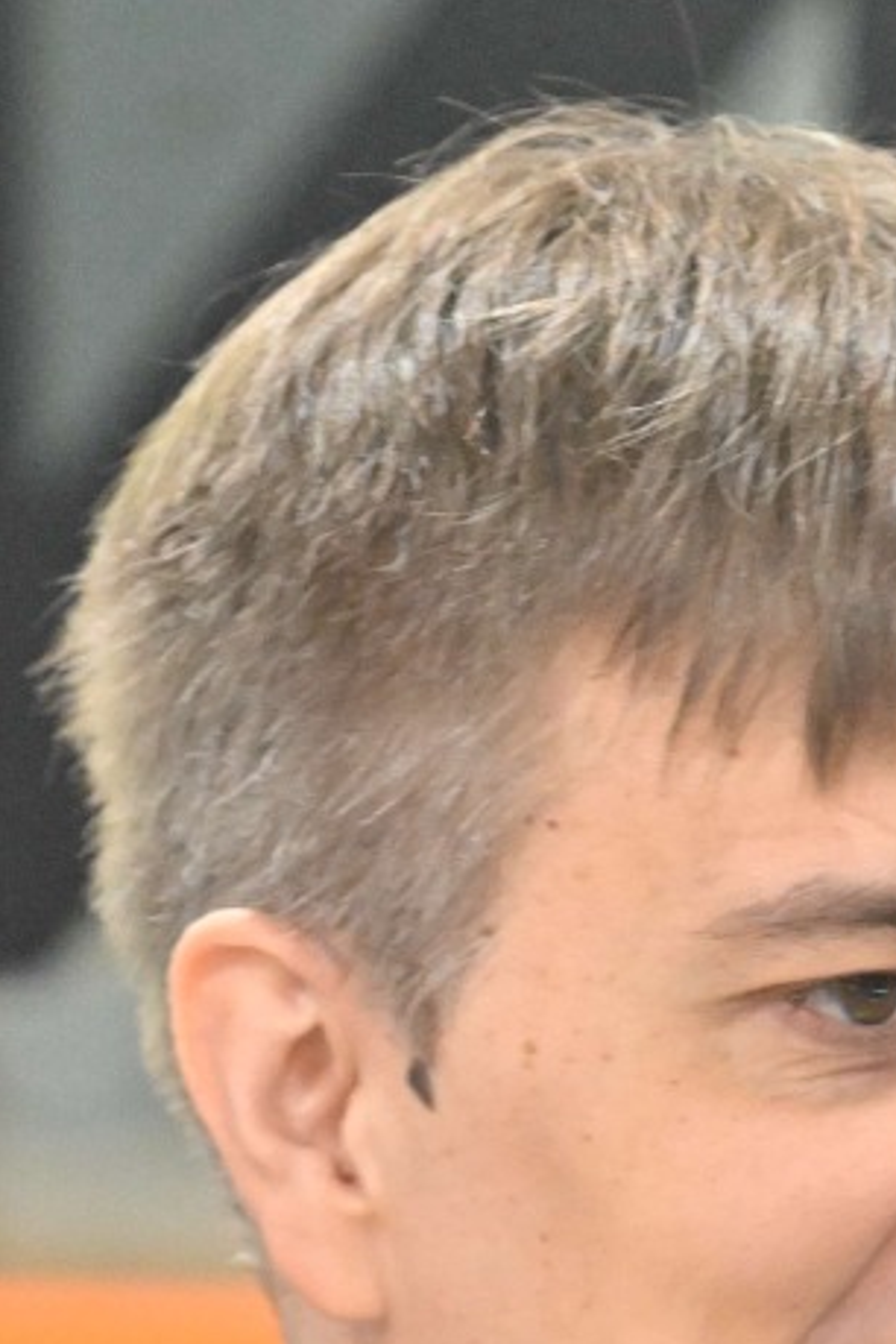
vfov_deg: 3.0
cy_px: 1823
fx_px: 26019
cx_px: 855
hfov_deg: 2.0
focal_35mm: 697
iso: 6400
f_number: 4.5
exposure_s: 1/125
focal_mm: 200
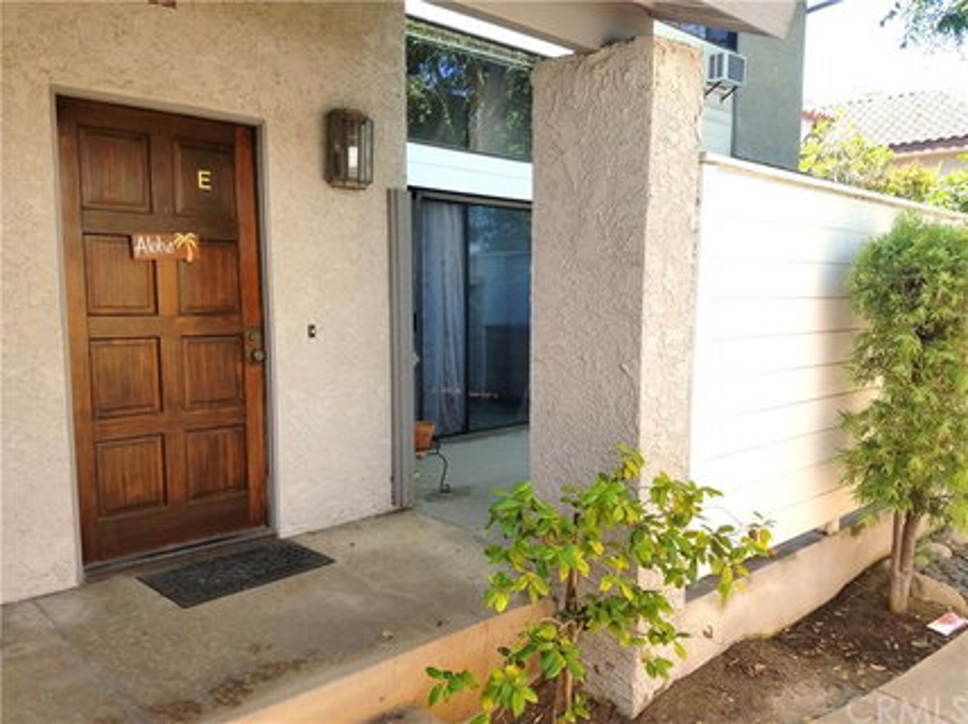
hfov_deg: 67.4
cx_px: 484
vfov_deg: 53.0
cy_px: 362
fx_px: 726
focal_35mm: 26
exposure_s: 1/520
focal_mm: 4.2
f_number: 1.7
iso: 50
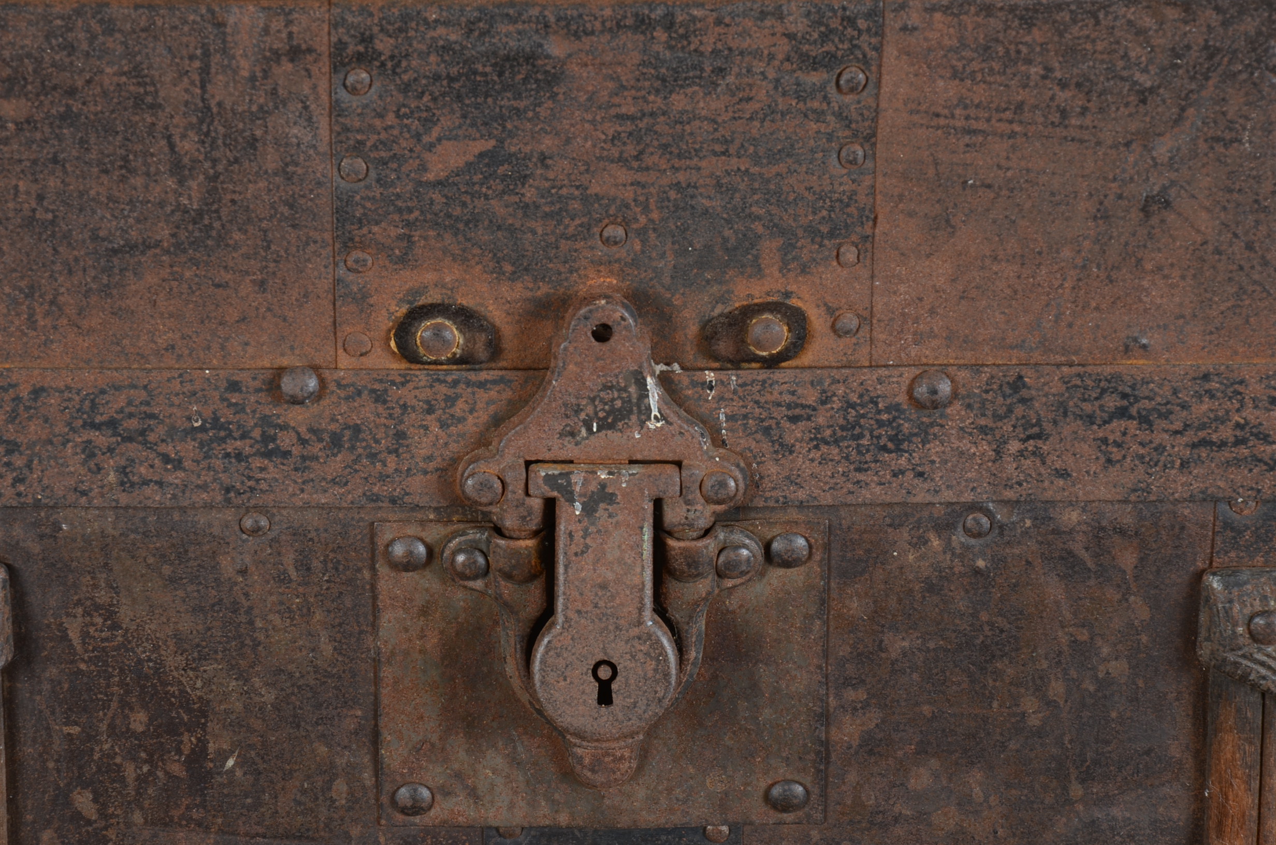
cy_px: 422
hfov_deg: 13.1
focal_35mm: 158
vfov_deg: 8.7
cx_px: 638
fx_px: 5571
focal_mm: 105
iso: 125
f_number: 11
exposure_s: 1/80
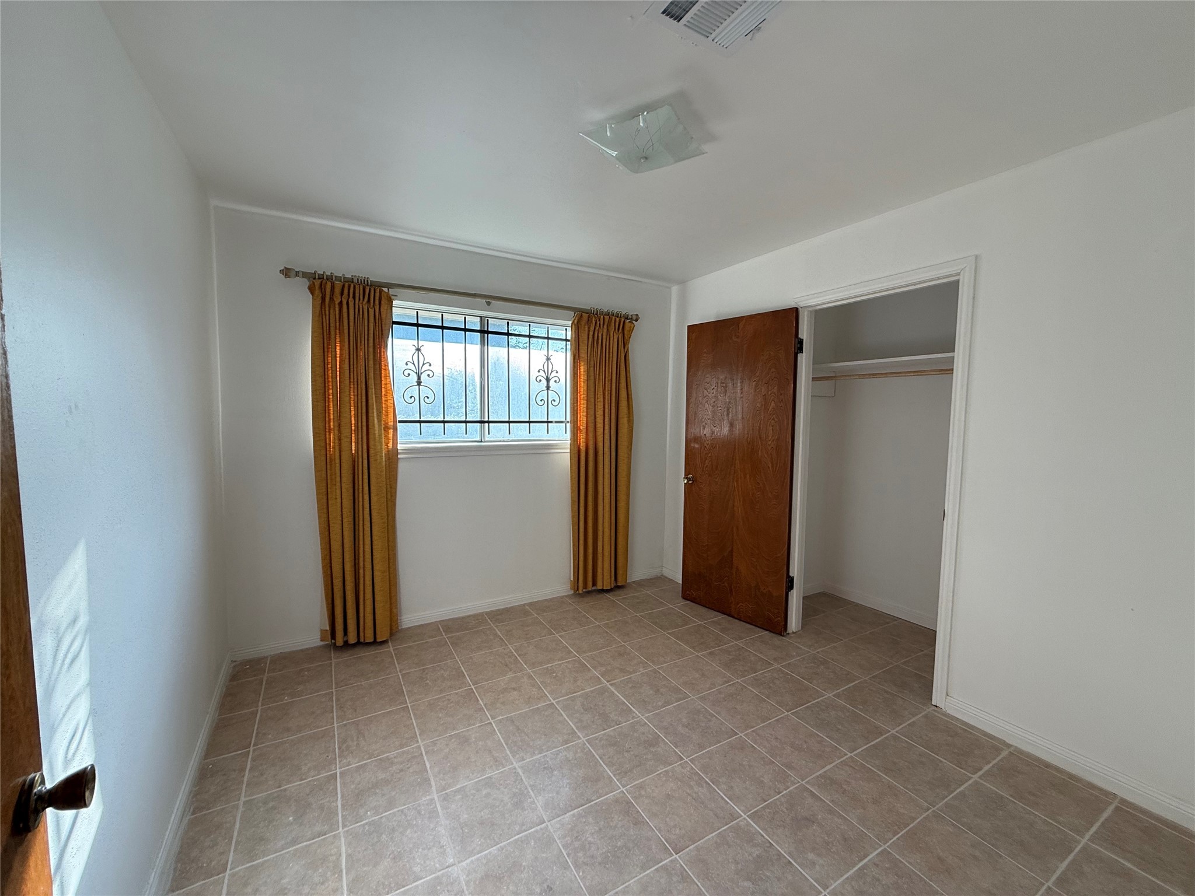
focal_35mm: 14
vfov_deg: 85.7
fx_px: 483
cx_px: 598
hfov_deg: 102.1
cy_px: 448
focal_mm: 2.22
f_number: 2.2
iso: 64
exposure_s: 1/167
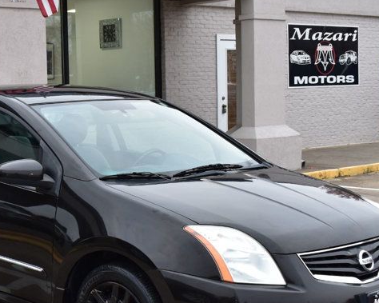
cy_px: 173
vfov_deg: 21.0
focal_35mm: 73
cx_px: -11
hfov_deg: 24.7
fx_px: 819
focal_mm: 24
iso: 400
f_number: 8
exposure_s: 1/60
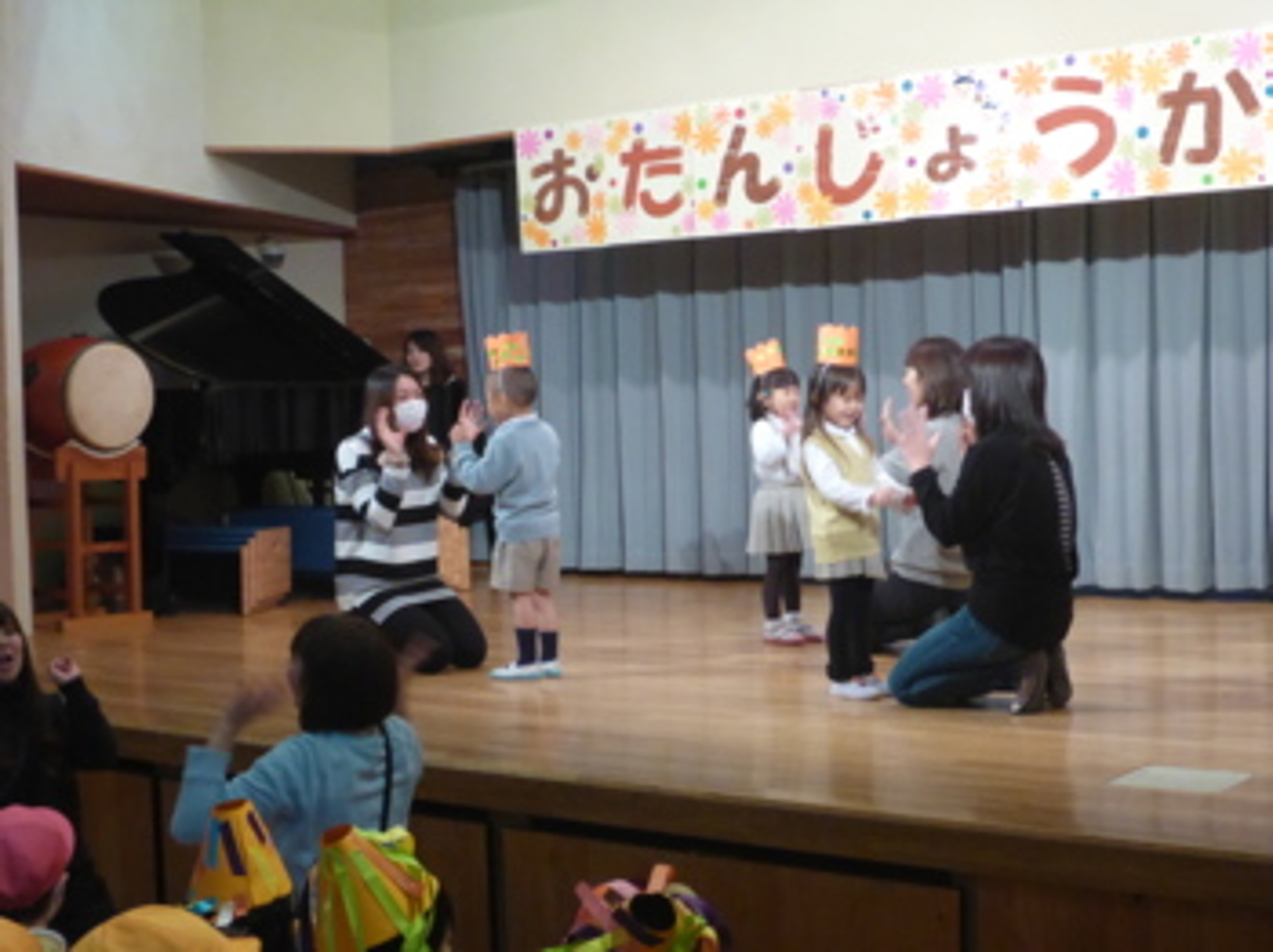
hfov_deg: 36.2
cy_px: 476
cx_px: 636
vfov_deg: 27.5
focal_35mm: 53
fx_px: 1948
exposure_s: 1/40
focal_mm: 9.1
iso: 800
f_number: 4.7
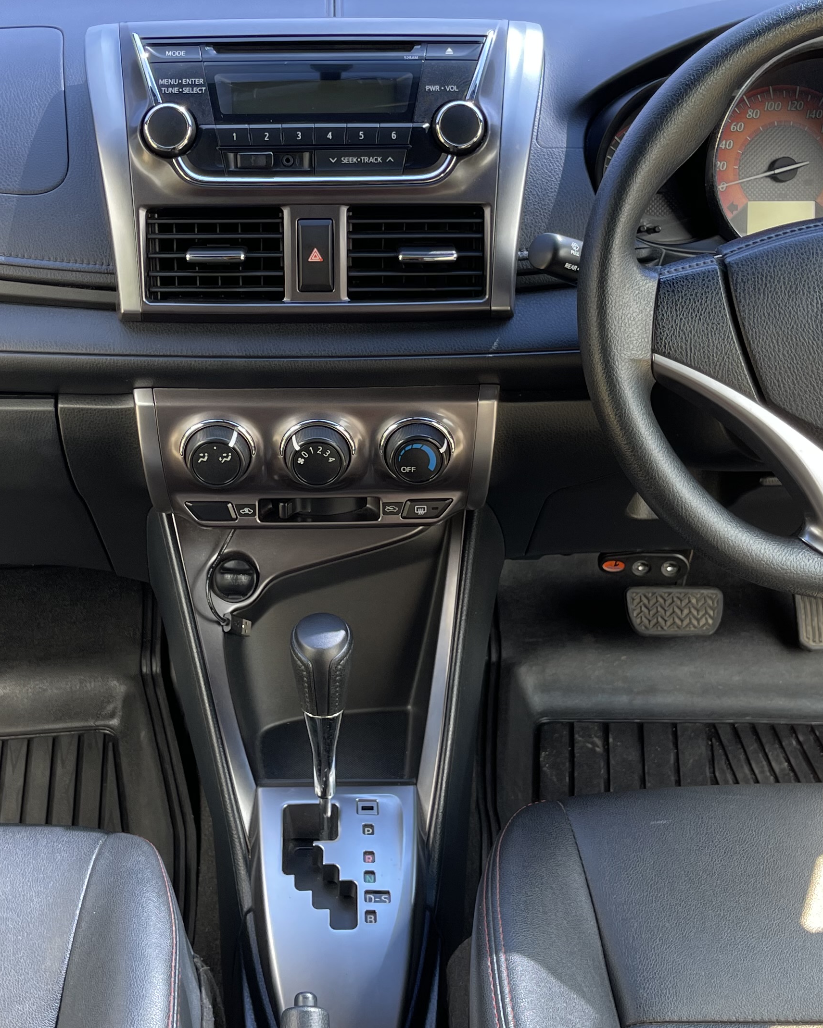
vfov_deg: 40.2
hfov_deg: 32.7
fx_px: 1401
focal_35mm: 46
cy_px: 435
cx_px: 344
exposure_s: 1/129
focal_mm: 5.1
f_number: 1.6
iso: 32
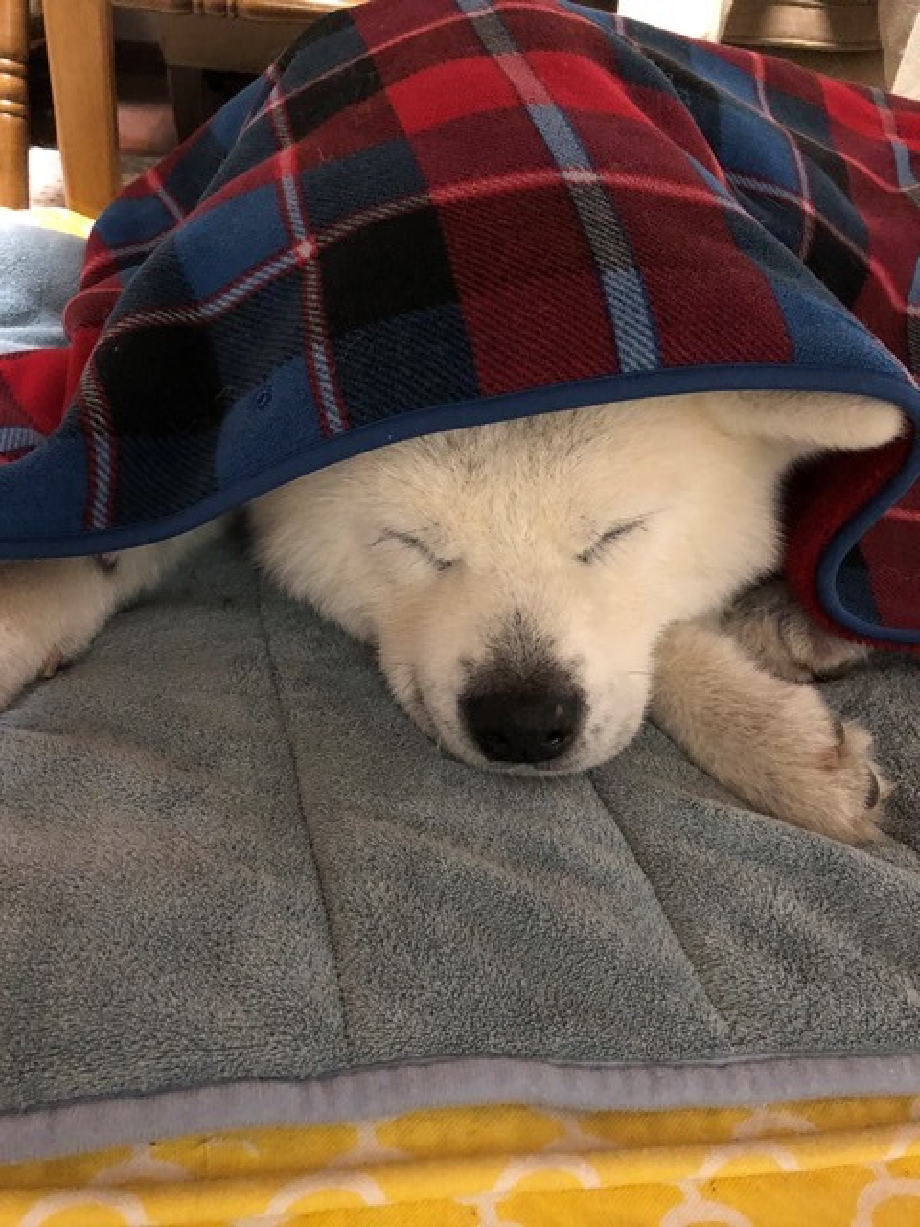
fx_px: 992
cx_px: 460
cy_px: 614
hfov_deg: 49.7
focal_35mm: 28
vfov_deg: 63.4
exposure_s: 1/4
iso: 100
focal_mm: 4
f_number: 1.8
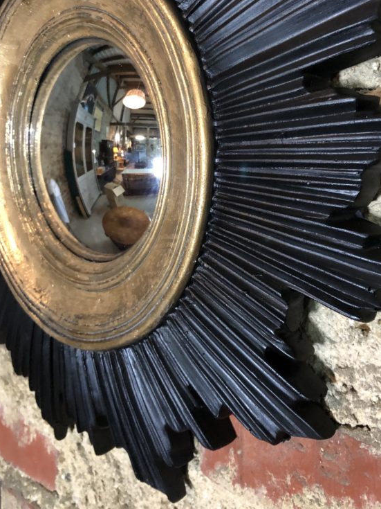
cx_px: 206
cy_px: 177
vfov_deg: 47.2
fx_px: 573
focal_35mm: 39
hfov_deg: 36.8
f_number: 1.8
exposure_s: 1/5
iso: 100
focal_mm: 4
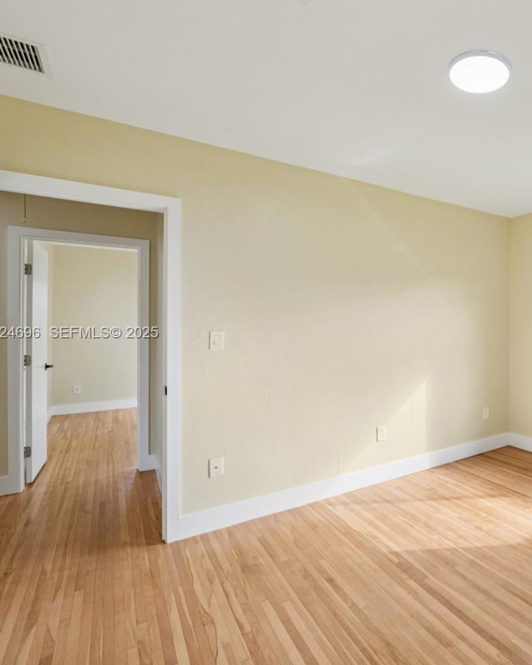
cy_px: 333
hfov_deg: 59.2
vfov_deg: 80.4
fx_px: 394
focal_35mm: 20
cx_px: 467
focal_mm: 14
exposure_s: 1/50
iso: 200
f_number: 9
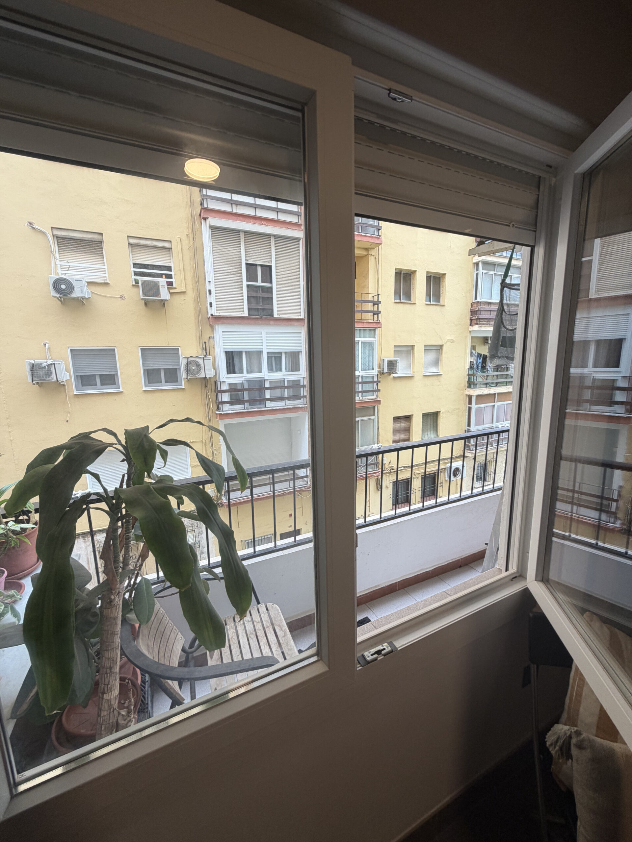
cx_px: 316
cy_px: 421
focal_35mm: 14
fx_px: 341
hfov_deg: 85.7
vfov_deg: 102.1
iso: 64
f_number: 2.2
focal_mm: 2.22
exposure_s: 1/121
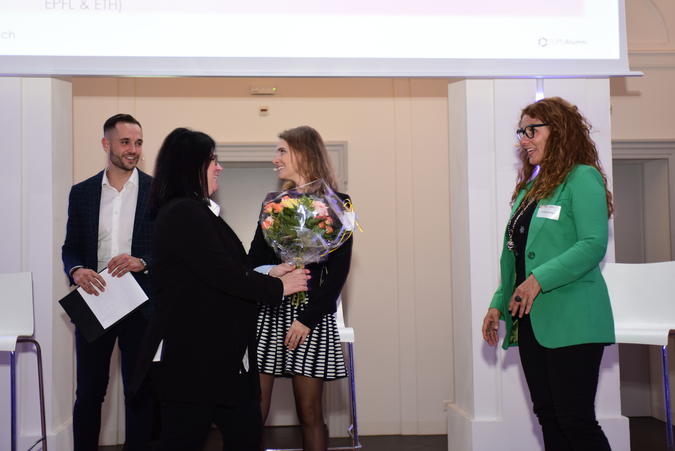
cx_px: 338
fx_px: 1050
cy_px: 226
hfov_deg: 35.6
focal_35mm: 56
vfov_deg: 24.2
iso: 500
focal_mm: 56
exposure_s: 1/60
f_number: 2.8
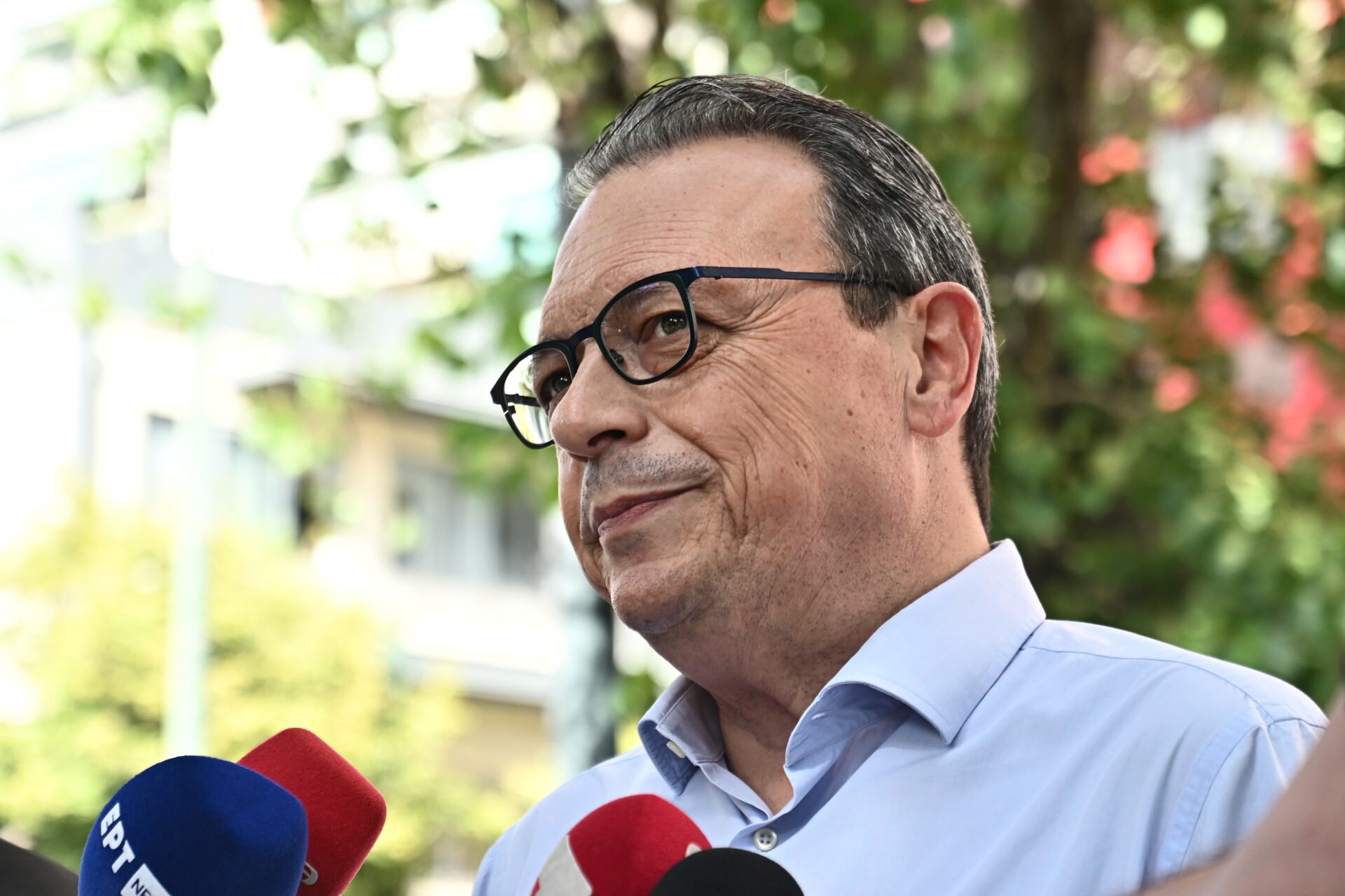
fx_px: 3922
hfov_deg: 19.5
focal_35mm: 105
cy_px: 448
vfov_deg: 13.0
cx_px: 672
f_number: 4
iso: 250
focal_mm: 70
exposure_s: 1/400
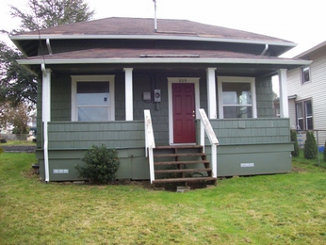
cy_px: 122
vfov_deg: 39.7
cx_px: 163
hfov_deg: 51.3
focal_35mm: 36
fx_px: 339
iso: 80
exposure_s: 1/78.3
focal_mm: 6
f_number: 2.7
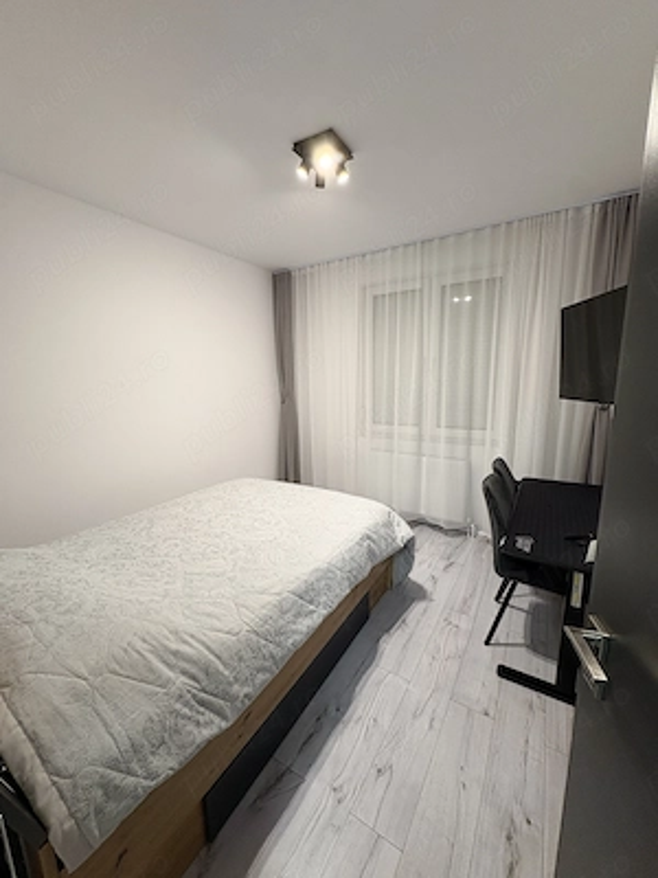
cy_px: 439
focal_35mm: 14
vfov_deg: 102.1
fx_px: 355
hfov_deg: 85.7
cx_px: 329
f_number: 2.2
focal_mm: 2.22
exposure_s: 1/50
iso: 125
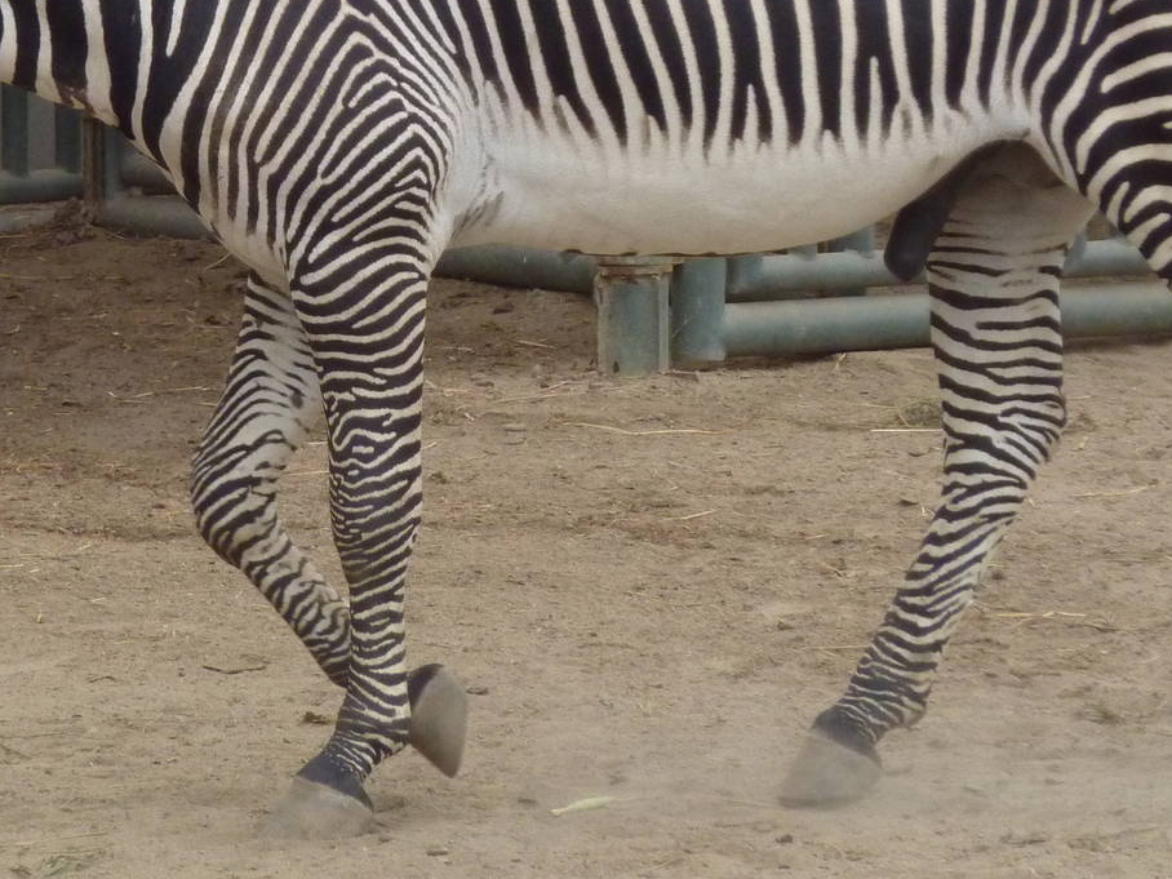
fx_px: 12527
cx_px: 320
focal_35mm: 370
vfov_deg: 4.0
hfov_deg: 5.4
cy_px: 200
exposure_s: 1/640
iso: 320
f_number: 4.6
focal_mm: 34.4
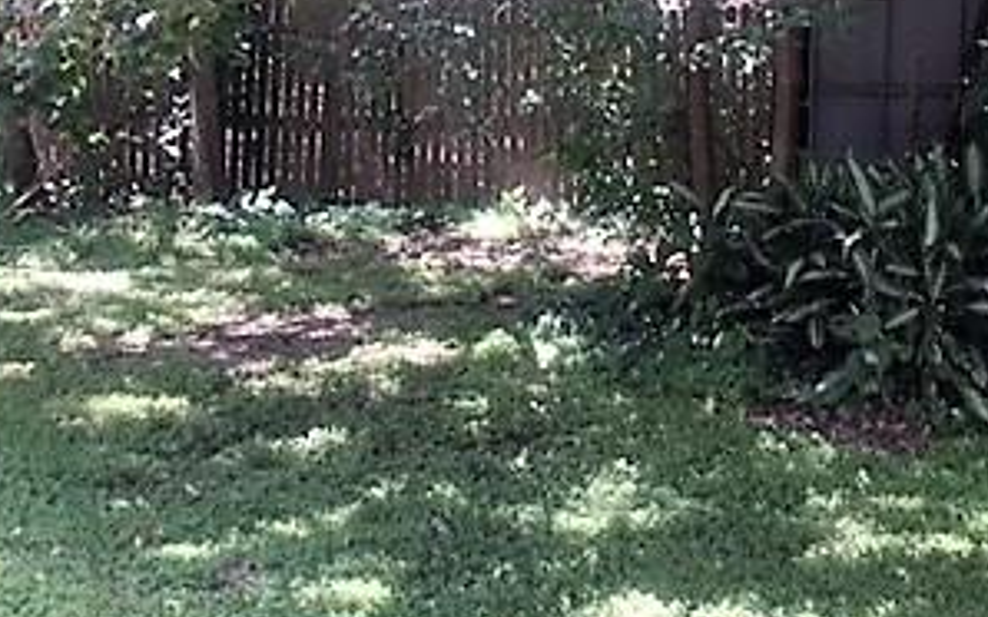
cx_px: 481
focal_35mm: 66
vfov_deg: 19.5
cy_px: 133
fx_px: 1776
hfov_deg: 31.1
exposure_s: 1/60
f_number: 2.2
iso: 25
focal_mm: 4.15
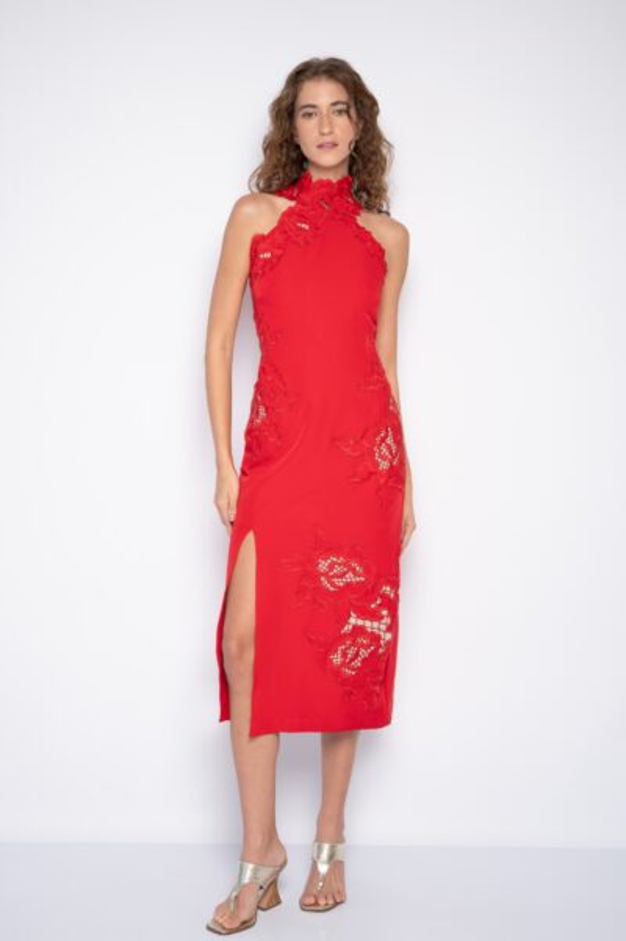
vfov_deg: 39.6
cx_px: 313
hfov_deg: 27.0
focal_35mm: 50
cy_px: 470
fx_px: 1306
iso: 250
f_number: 2.8
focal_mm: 50
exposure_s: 1/160
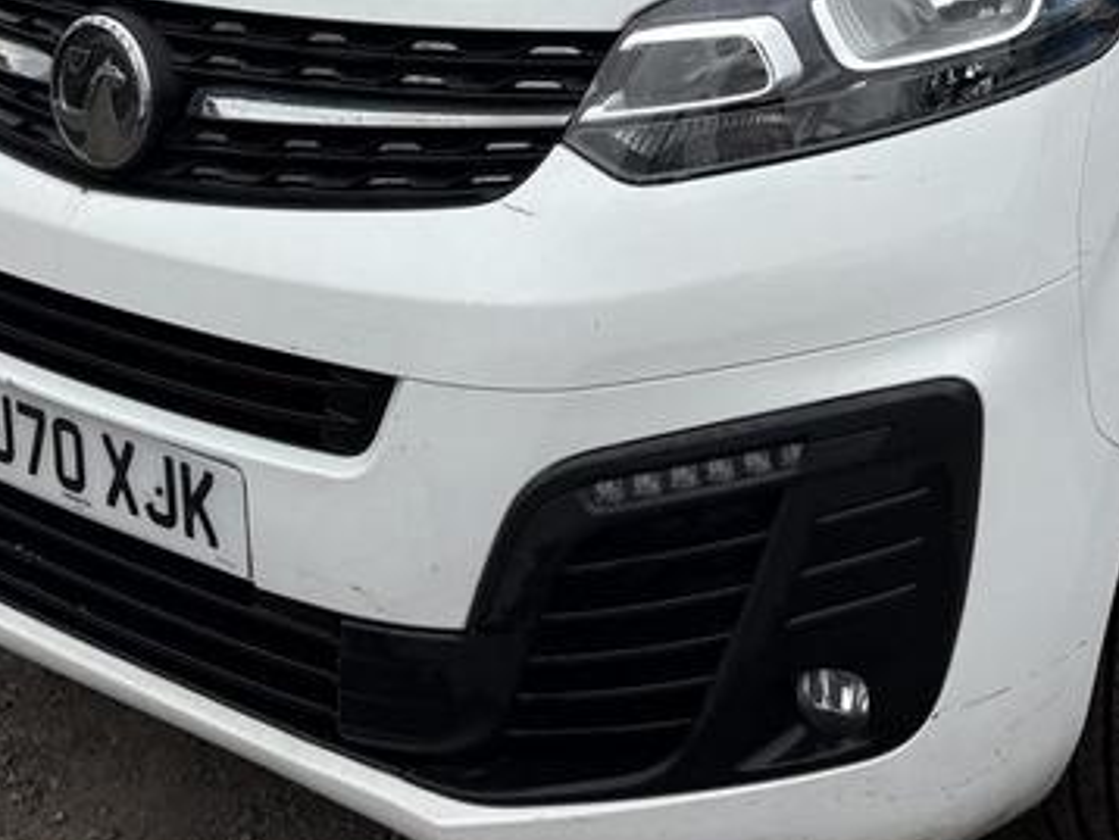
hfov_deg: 29.7
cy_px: -62
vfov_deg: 21.5
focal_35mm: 65
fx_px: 2103
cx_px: 691
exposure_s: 1/895
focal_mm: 5.96
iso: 50
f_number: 1.6
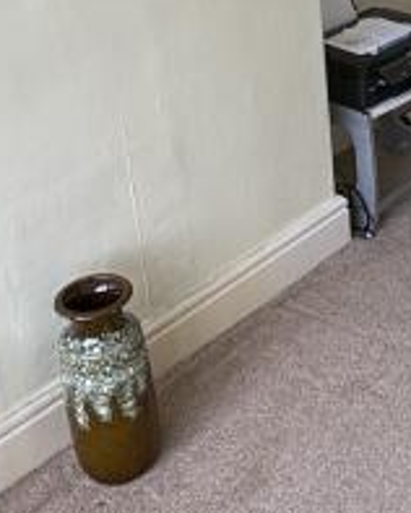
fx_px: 1078
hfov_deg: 20.5
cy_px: 31
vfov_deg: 25.7
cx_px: 466
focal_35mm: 71
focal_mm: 2.22
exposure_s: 1/99
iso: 100
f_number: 2.2
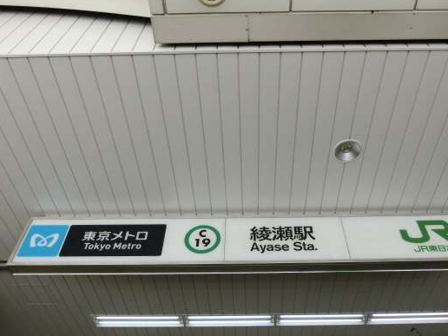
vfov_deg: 45.4
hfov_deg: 58.2
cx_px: 246
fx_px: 401
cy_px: 176
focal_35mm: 31
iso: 80
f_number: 3.5
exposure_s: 1/200
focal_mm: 4.5
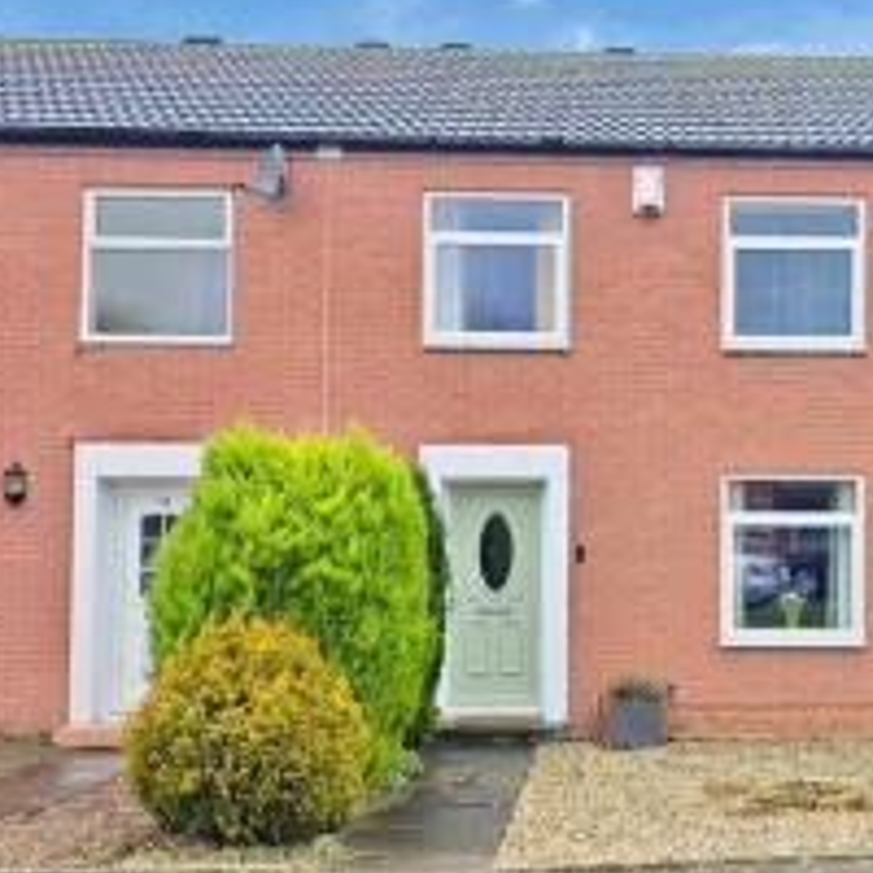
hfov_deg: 37.9
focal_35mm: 43
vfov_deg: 39.1
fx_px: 1227
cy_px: 491
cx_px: 683
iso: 50
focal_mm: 8.72
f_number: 2
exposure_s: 1/238
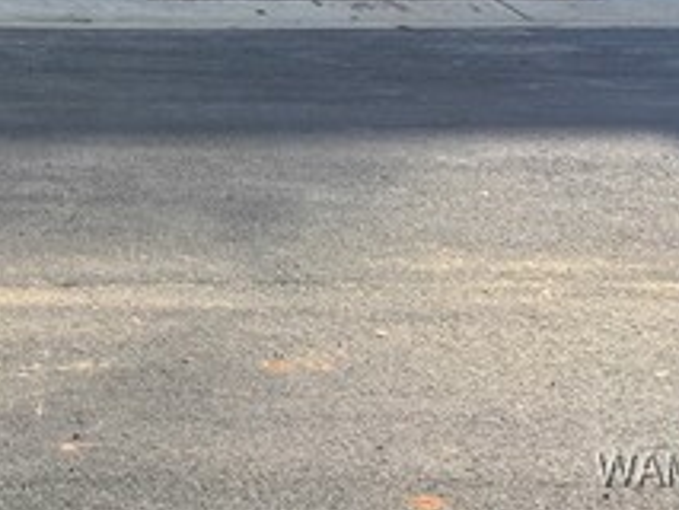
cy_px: -252
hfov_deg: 23.2
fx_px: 1413
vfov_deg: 18.2
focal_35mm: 72
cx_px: -261
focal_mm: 6.76
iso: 80
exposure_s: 1/2252
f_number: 1.78
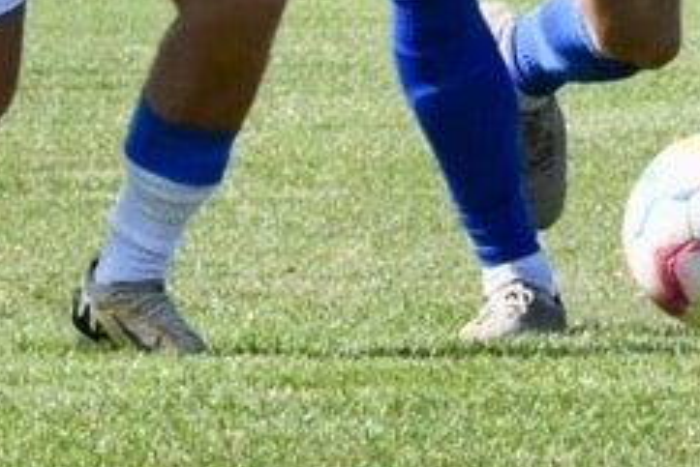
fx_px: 18074
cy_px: -442
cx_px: 1420
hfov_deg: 2.2
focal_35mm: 929
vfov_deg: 1.5
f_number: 16
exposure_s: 1/1600
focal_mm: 175
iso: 5000
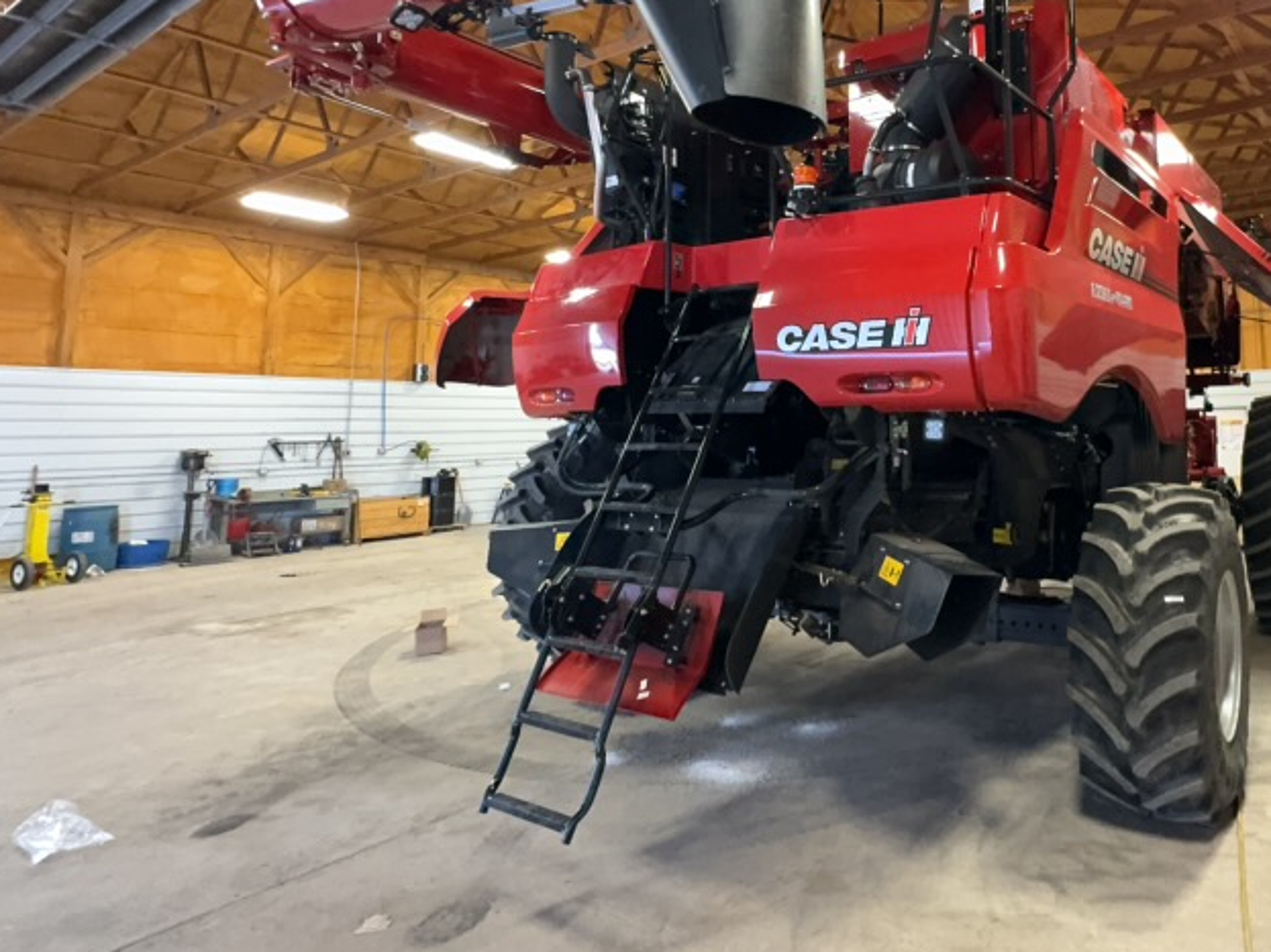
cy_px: 326
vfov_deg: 57.7
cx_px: 904
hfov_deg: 70.5
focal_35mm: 23
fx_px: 844
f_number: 2.2
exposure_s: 1/61
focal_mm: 2.22
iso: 500
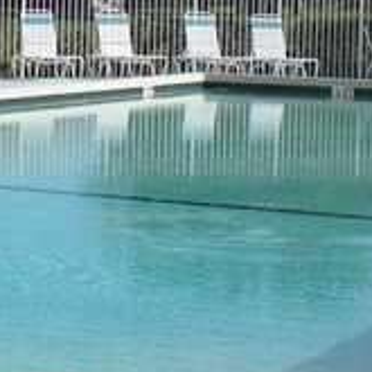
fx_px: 1982
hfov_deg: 10.6
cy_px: 95
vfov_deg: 10.7
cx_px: -43
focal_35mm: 163
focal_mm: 6.3
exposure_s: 1/706
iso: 64
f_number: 4.6
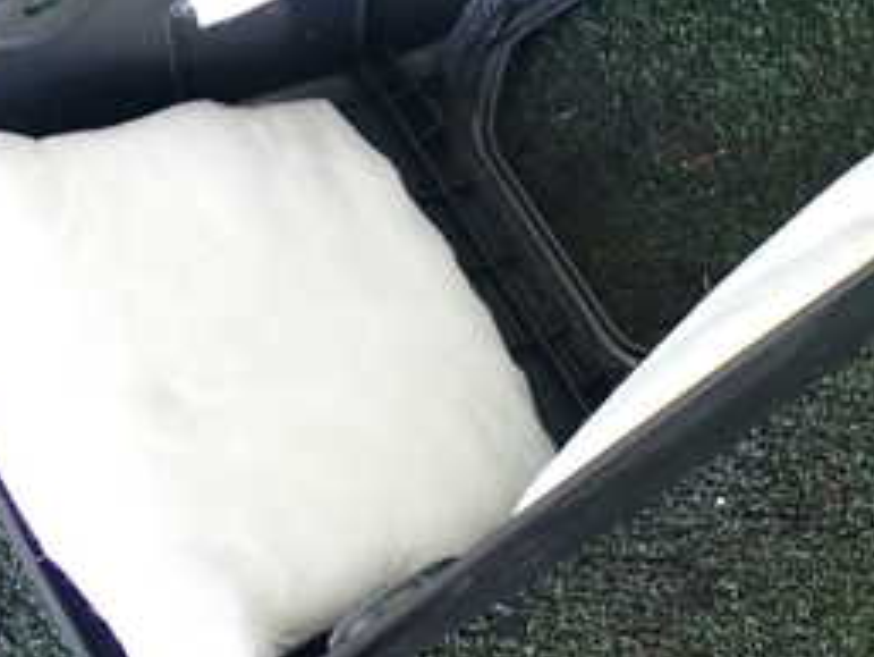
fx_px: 1768
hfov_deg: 27.6
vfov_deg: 20.6
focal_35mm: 70
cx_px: 592
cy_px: 75
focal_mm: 5.4
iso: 400
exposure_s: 1/30
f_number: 2.3
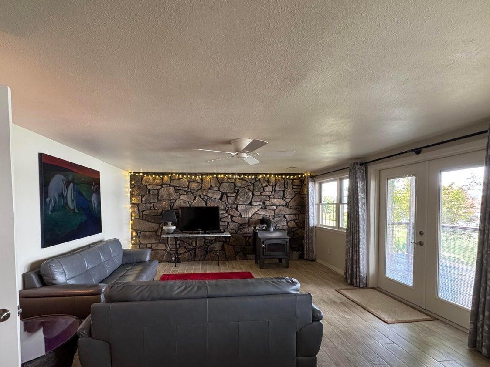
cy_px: 213
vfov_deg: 74.2
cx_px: 228
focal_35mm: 17
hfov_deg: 90.9
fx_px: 241
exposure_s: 1/60
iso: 400
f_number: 2.2
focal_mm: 2.22
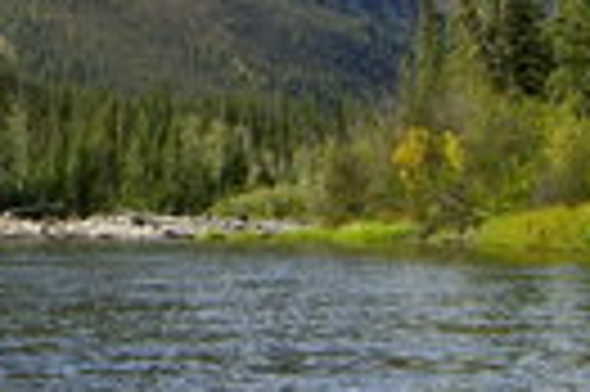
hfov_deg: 14.4
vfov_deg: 10.3
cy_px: 113
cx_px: -302
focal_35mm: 133
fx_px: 2177
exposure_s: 1/250
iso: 50
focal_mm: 6.2
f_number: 4.3
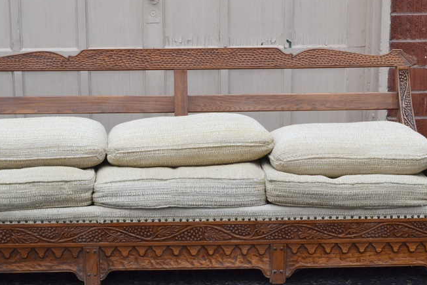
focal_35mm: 69
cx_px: 205
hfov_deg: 29.2
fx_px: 819
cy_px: 189
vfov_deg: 19.7
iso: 400
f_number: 8
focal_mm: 30
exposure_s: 1/100
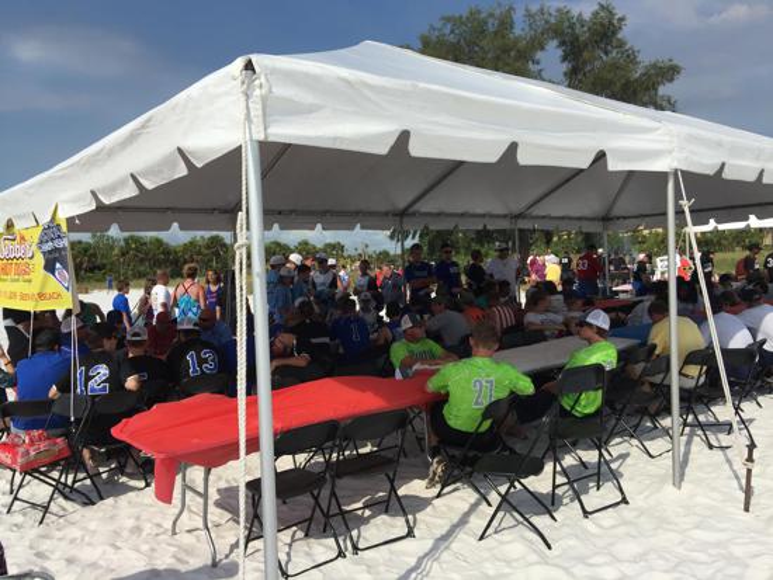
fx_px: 648
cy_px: 290
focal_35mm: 29
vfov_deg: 48.3
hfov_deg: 61.6
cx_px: 386
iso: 32
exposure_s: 1/3300
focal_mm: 4.15
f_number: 2.2
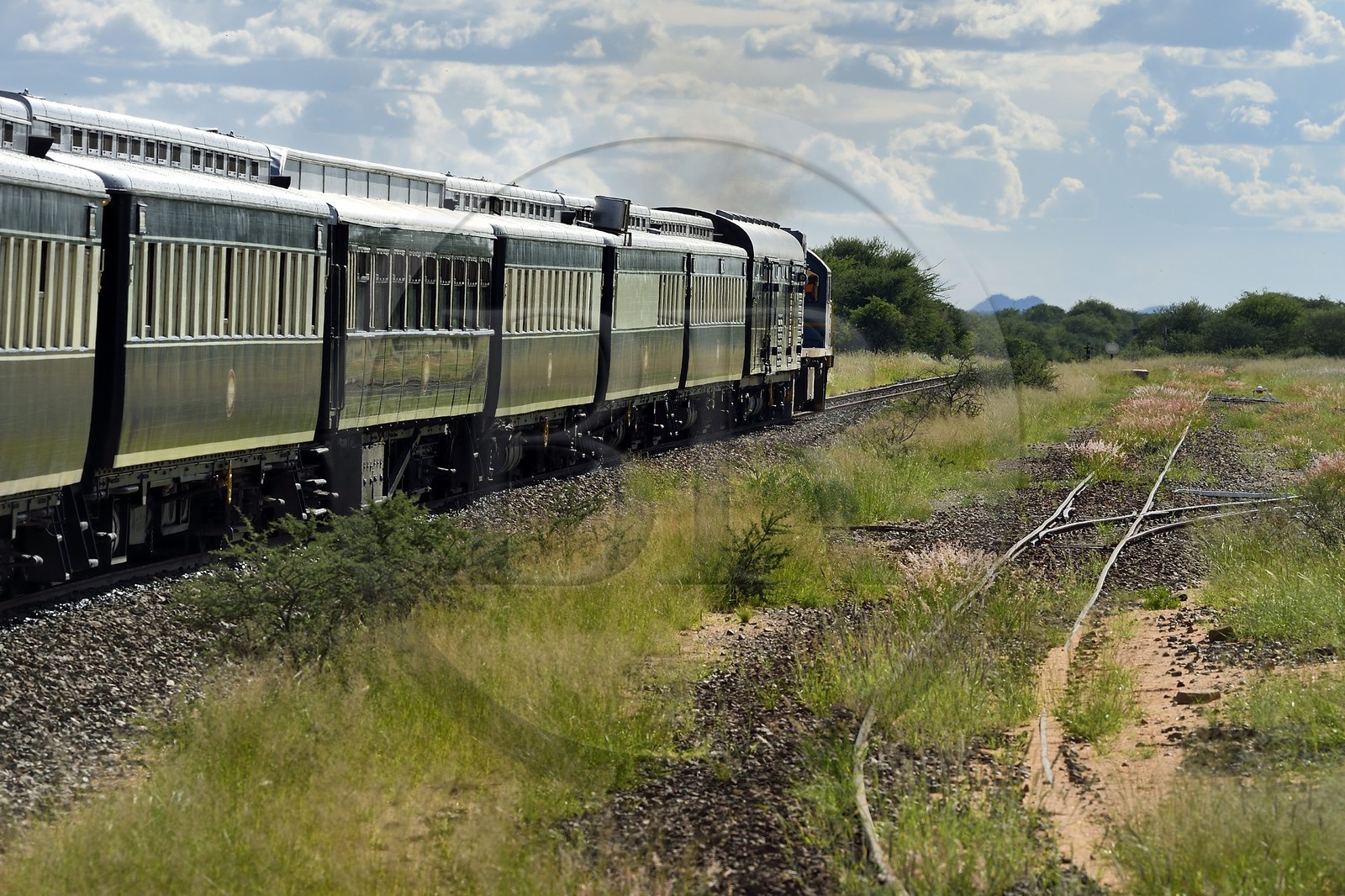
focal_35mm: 200
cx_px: 672
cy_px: 448
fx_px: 7470
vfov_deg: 6.9
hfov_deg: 10.3
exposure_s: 1/800
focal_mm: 200
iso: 200
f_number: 9
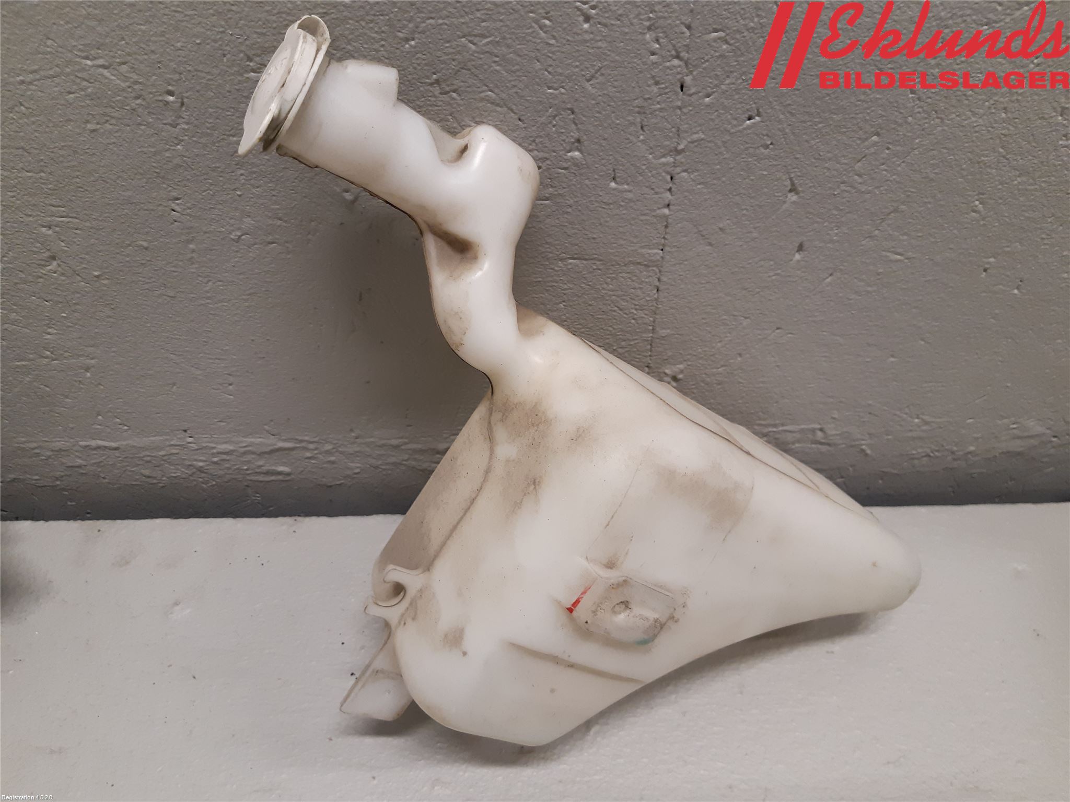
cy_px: 401
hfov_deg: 67.3
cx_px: 535
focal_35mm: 26
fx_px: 804
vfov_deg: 53.1
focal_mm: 3.93
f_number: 1.7
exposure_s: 1/50
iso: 160
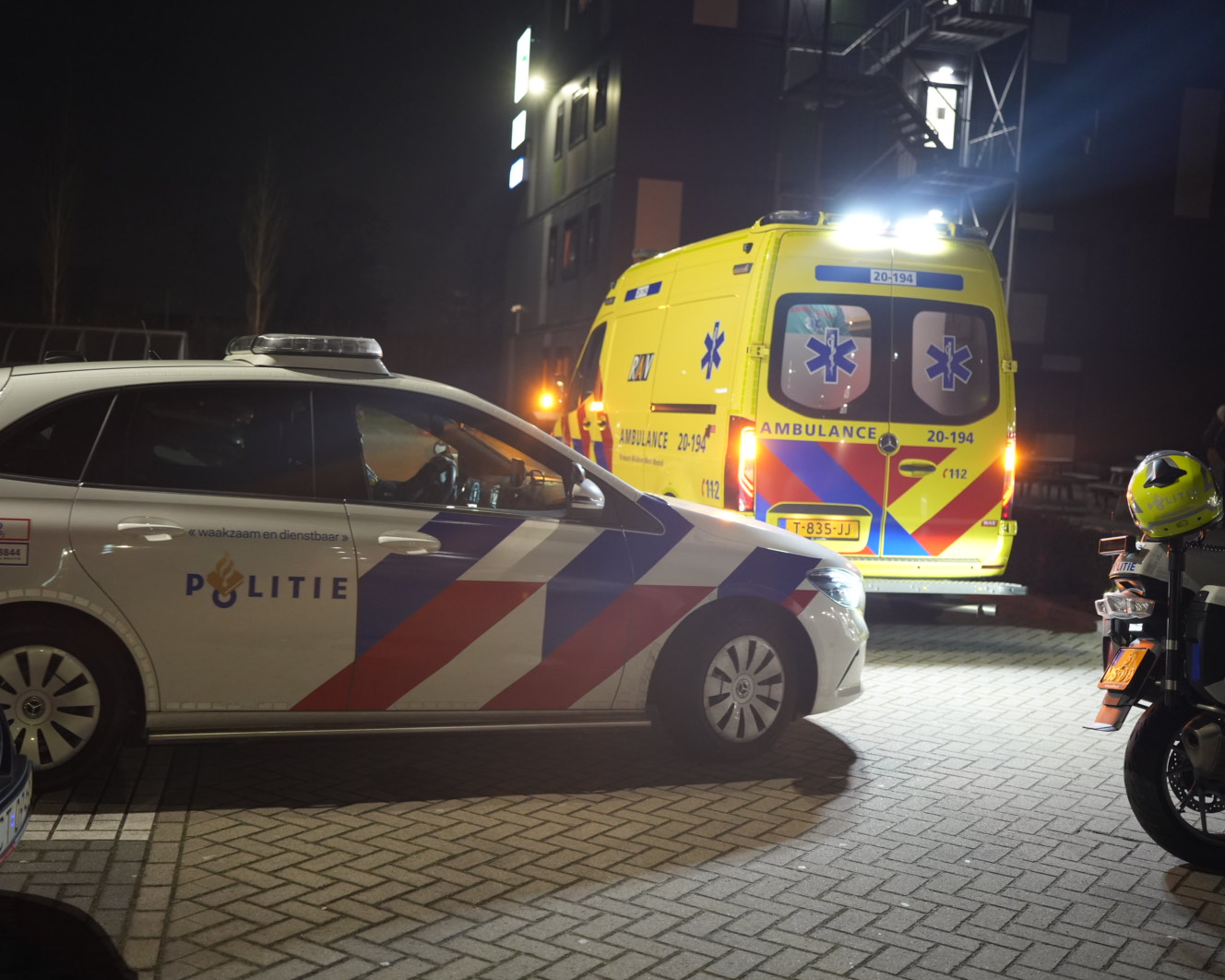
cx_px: 539
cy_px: 494
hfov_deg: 45.7
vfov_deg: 37.3
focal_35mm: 40
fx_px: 1450
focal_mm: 35
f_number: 2
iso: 2500
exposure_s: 1/40
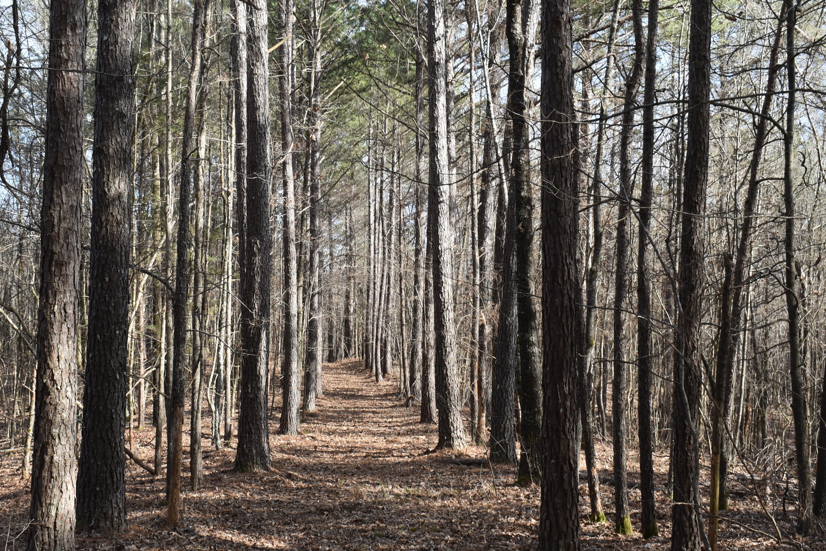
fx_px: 1254
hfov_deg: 36.4
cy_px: 321
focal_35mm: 55
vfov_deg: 24.7
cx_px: 354
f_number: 8
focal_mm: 27
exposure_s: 1/60
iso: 100
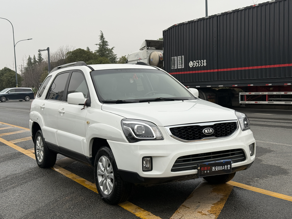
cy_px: 110
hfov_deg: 39.7
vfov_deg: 30.3
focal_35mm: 48
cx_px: 146
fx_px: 405
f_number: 1.78
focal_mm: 6.76
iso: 64
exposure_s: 1/740
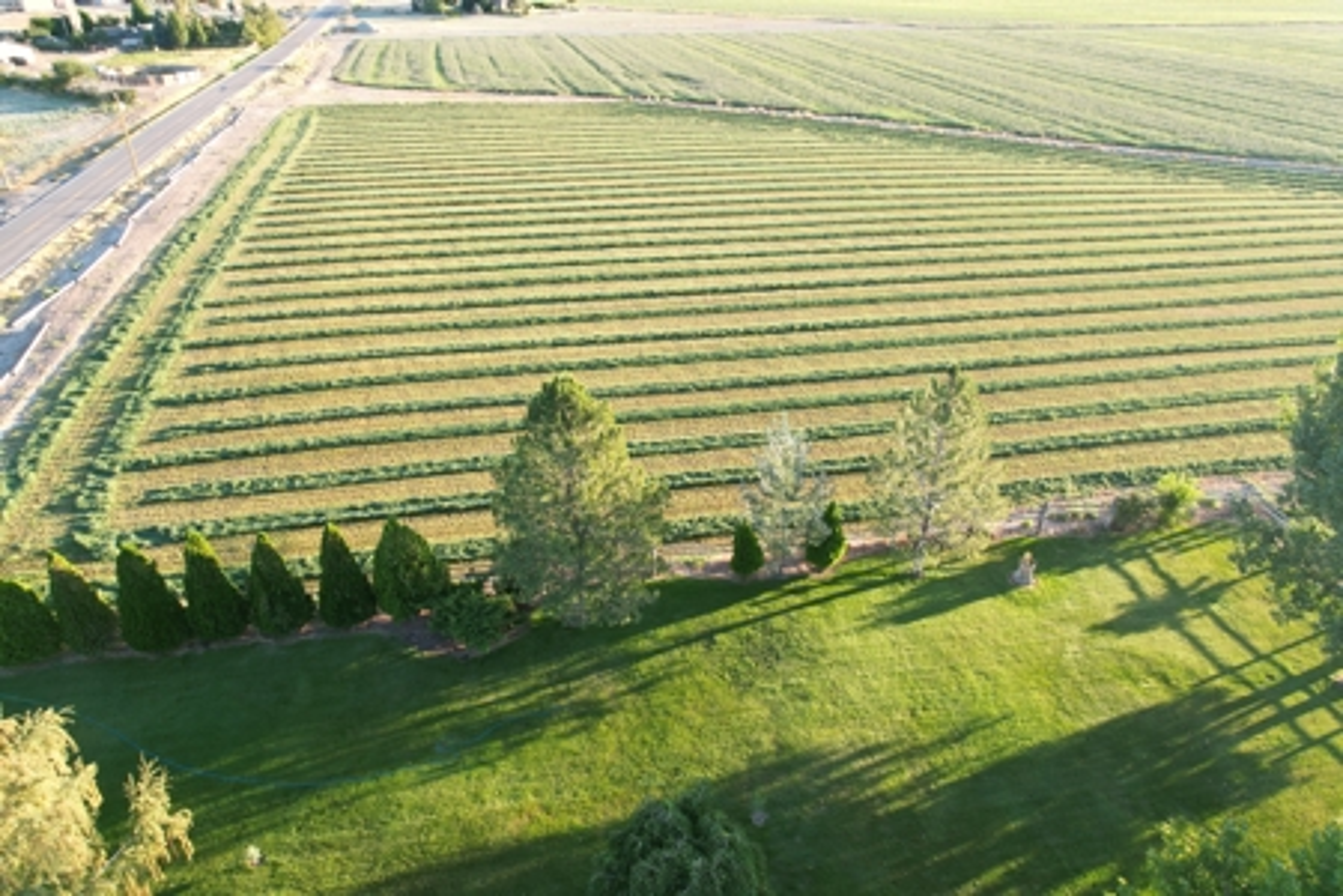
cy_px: 448
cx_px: 672
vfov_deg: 57.2
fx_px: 821
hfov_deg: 78.6
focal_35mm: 22
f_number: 2.8
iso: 100
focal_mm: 8.38
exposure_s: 1/125
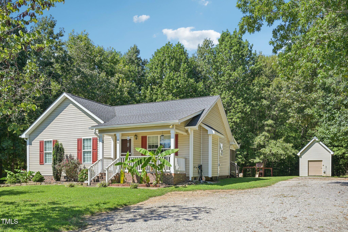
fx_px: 261
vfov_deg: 47.9
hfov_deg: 67.4
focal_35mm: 27
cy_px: 116
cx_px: 174
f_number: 8
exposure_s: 1/200
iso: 100
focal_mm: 27
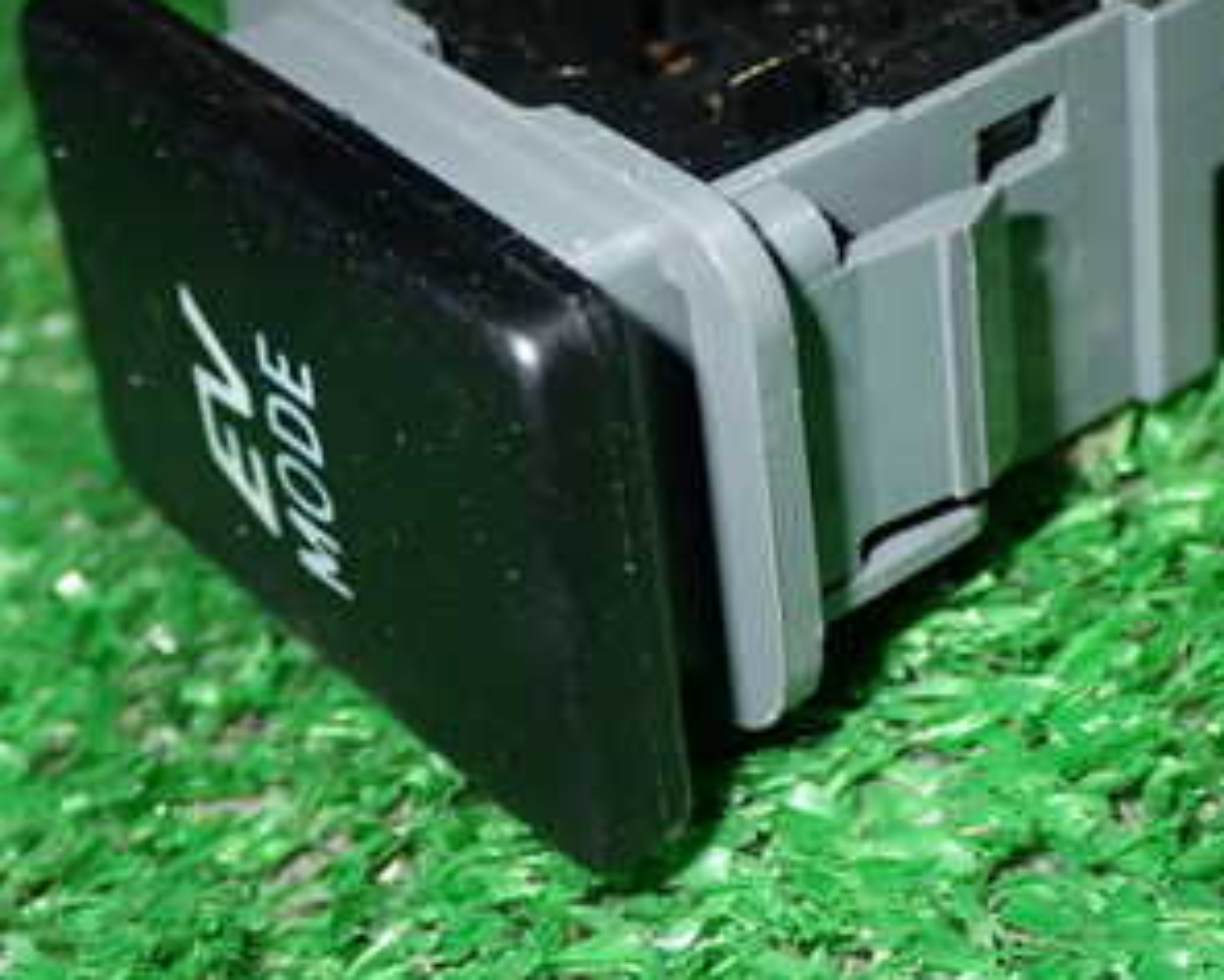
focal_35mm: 93
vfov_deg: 16.5
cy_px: 261
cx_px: 707
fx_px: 3370
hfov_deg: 20.6
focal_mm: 8.4
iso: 250
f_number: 9
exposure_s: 1/50
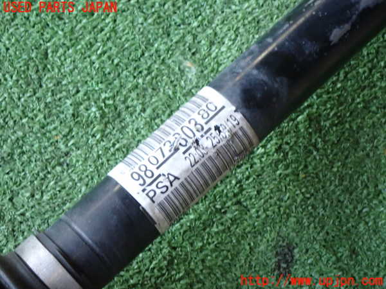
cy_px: 144
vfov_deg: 14.8
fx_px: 1115
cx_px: 193
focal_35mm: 100
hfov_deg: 19.6
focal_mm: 18
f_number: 4.9
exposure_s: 1/100
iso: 800
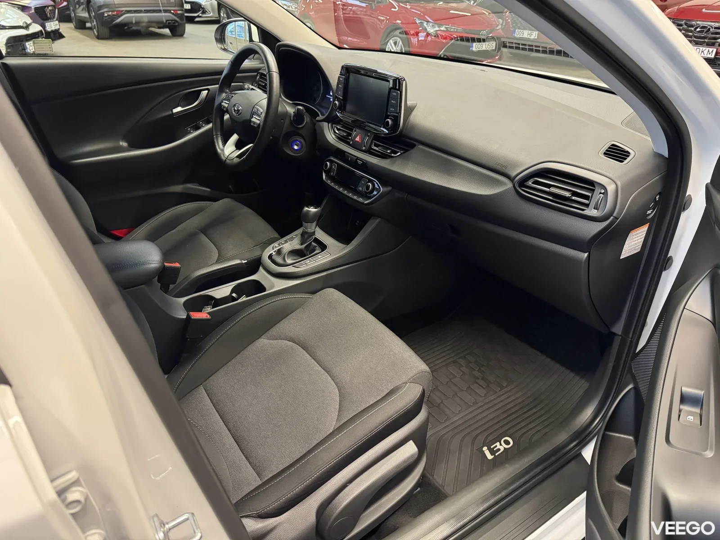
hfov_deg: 71.6
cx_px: 360
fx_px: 499
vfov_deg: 56.8
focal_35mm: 24
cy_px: 270
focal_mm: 6.76
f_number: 1.78
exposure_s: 1/60
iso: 800
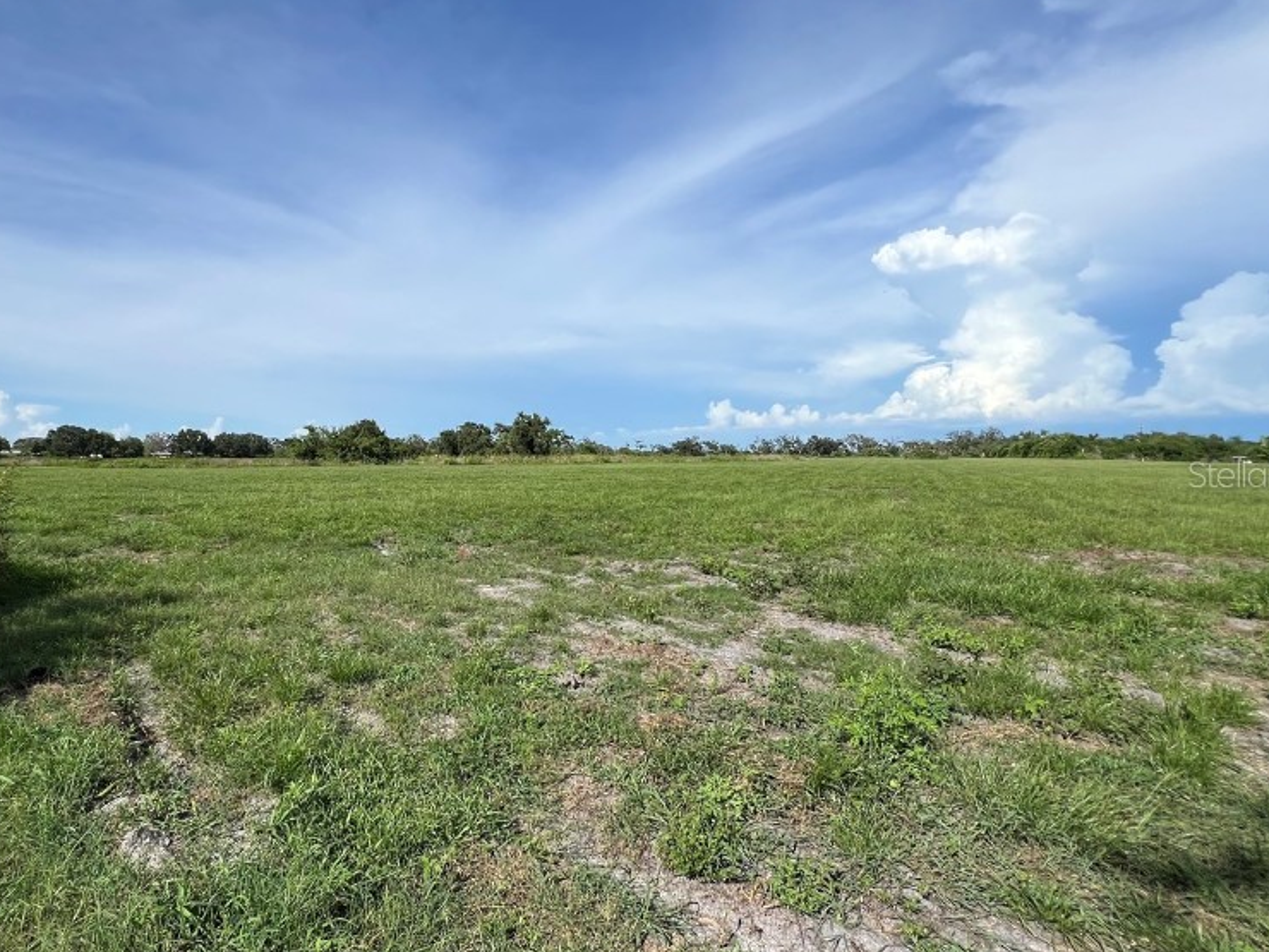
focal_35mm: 18
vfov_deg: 71.6
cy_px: 473
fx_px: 660
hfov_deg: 85.9
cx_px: 472
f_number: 1.8
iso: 32
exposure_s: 1/2597
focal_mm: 1.57
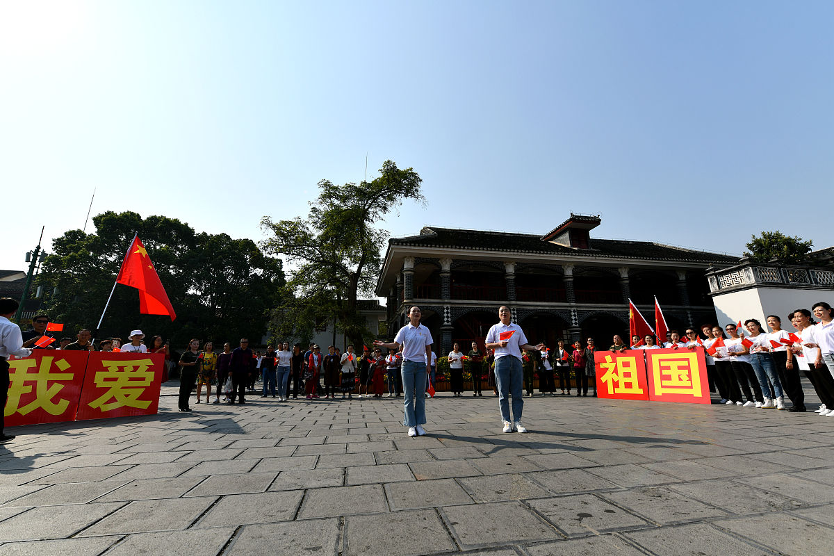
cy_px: 278
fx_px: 347
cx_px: 417
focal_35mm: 15
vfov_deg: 77.3
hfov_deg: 100.4
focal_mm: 15
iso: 125
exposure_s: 1/1000
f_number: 8
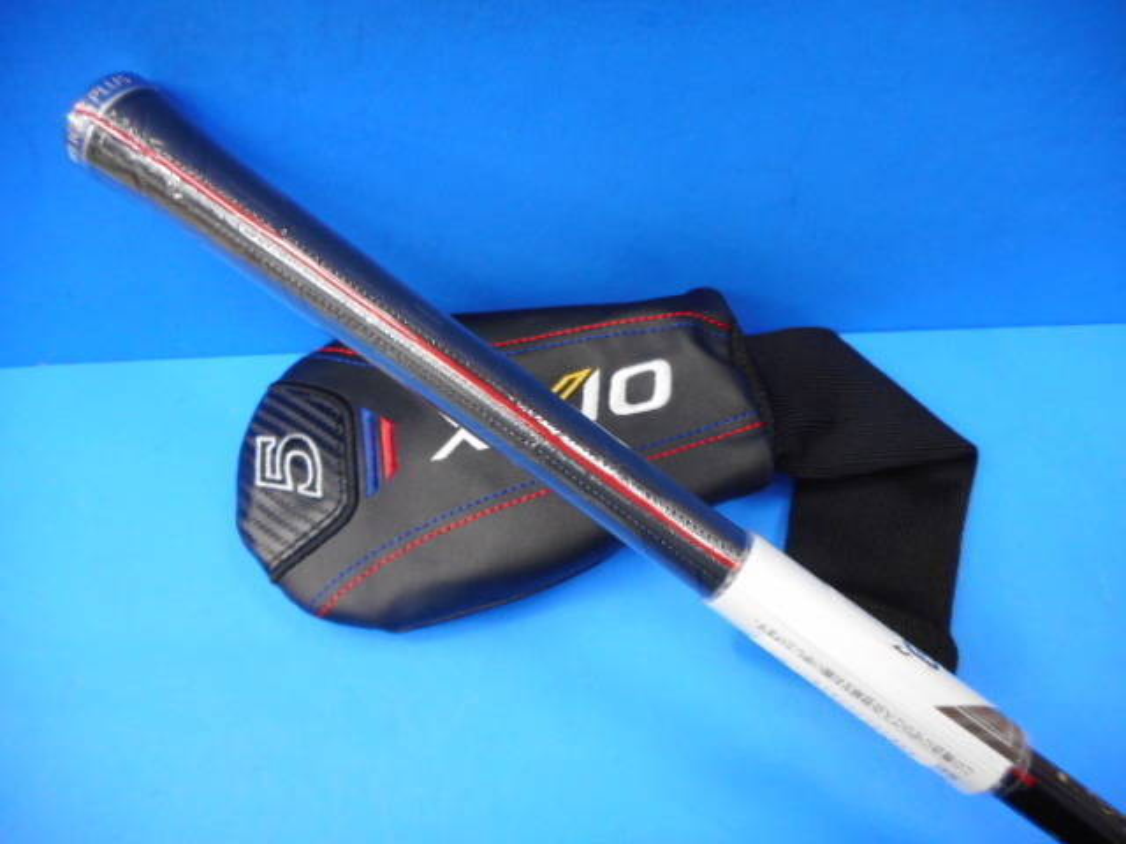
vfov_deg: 54.9
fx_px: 813
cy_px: 422
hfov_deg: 69.4
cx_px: 563
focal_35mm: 25
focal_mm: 4.5
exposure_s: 1/30
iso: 360
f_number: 3.7
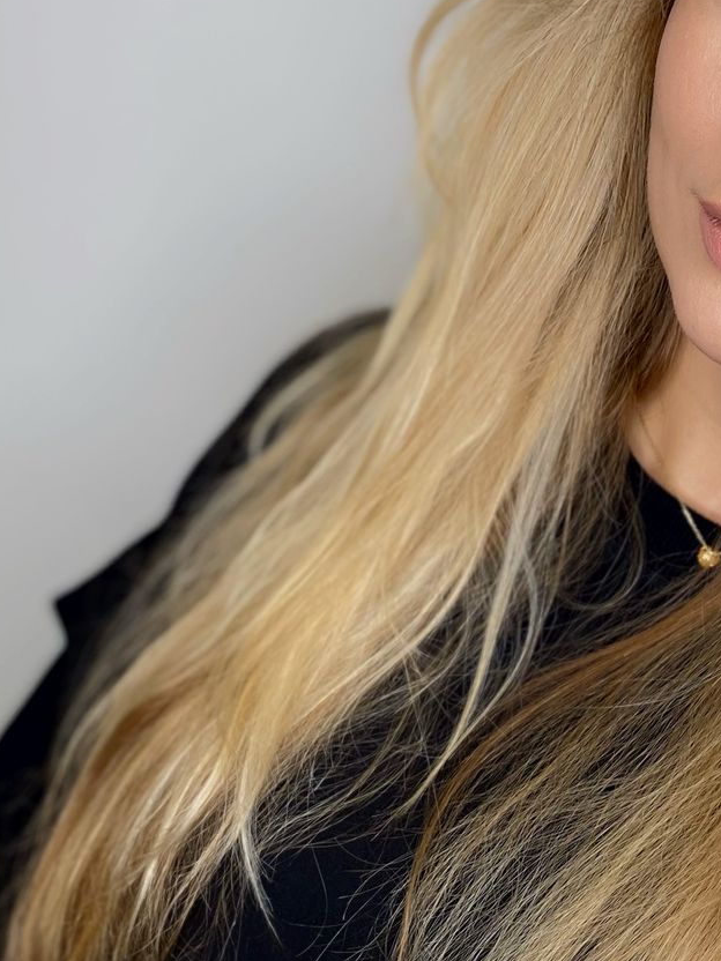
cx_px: 601
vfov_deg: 30.7
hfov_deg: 22.9
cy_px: 501
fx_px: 1750
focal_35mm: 63
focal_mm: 4.25
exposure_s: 1/121
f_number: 1.8
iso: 40
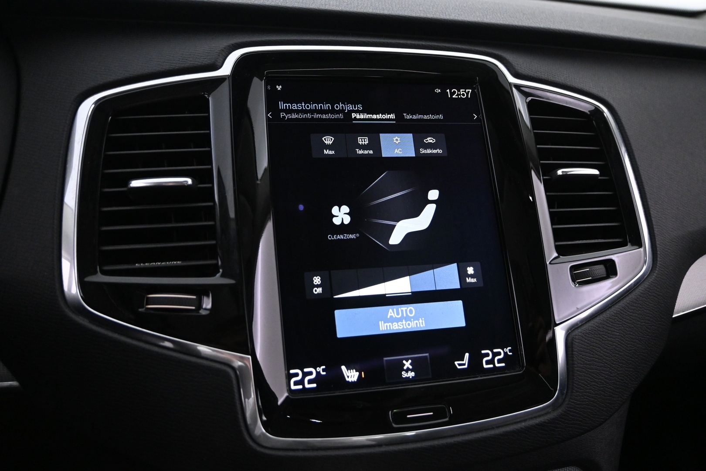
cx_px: 353
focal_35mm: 30
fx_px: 588
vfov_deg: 43.6
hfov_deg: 61.9
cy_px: 236
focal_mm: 20
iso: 3200
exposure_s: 1/40
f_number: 3.8
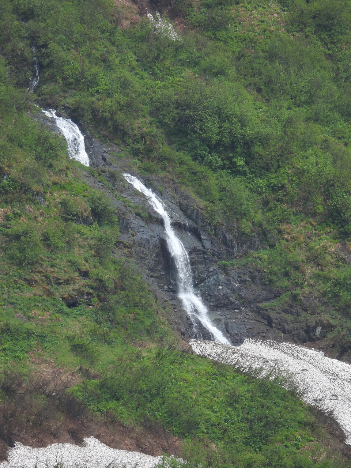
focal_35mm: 500
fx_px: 6760
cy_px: 234
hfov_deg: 3.0
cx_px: 176
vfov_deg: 4.0
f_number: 5
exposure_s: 1/400
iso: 100
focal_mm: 89.2
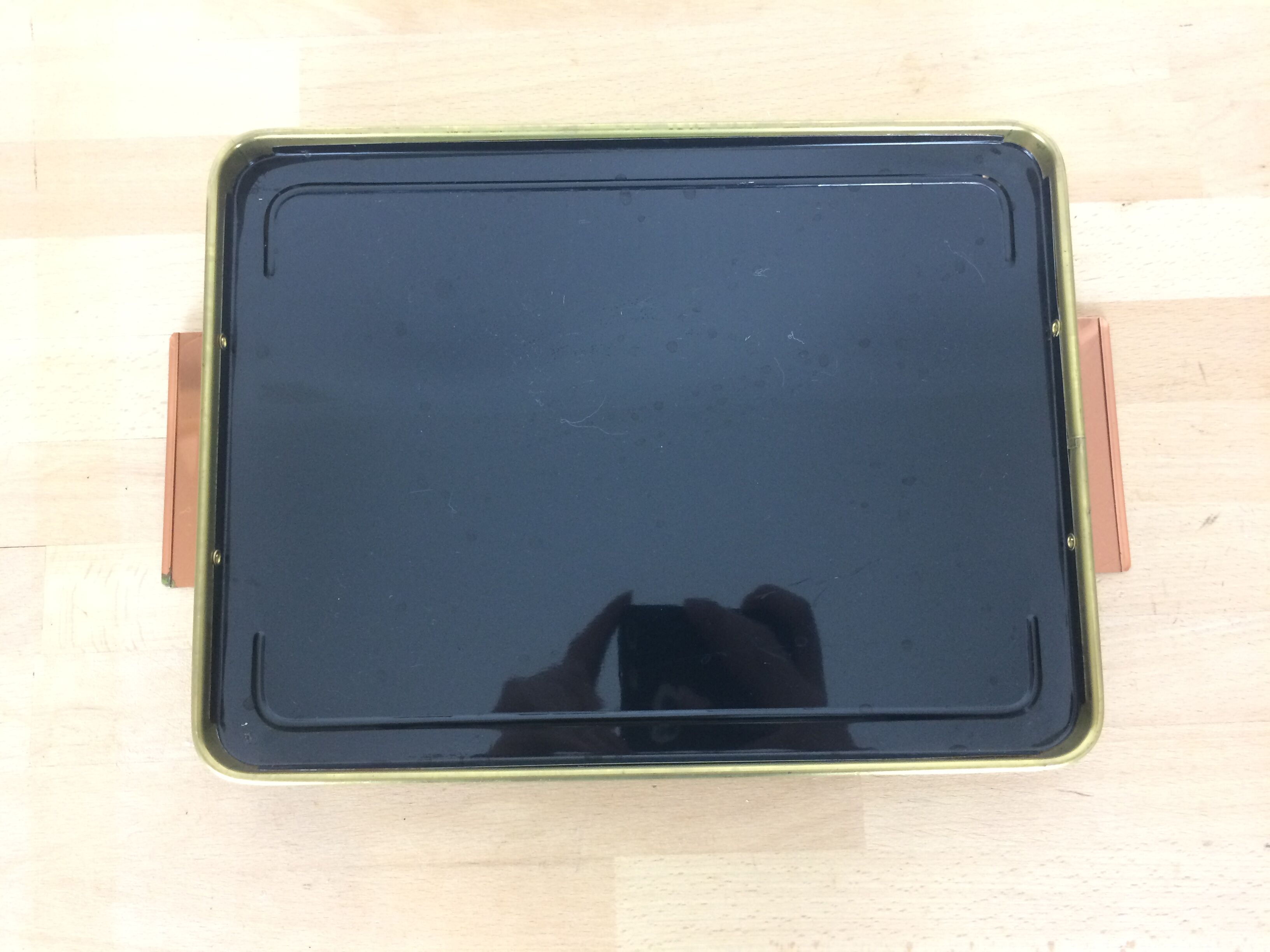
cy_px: 476
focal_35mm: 29
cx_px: 635
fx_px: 1064
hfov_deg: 61.7
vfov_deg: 48.2
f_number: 2.2
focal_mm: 4.15
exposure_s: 1/33
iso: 160
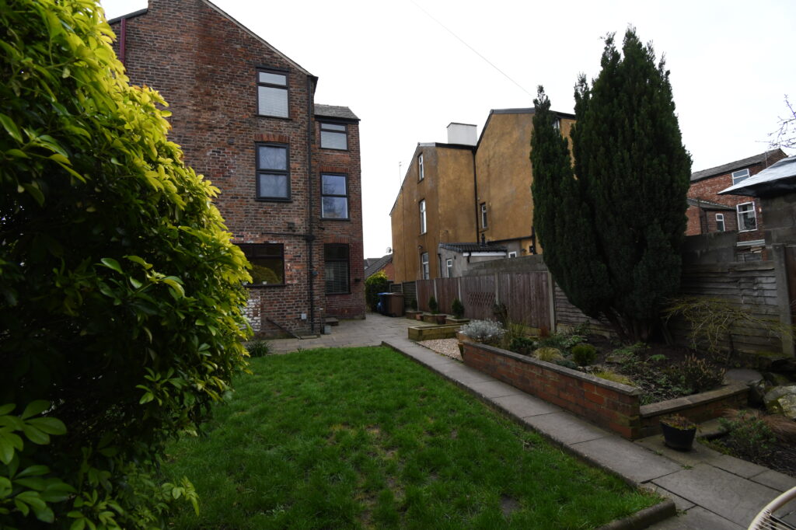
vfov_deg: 77.3
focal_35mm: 15
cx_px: 398
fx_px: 332
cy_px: 265
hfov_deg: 100.4
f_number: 7.1
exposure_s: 1/200
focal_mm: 10
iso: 560
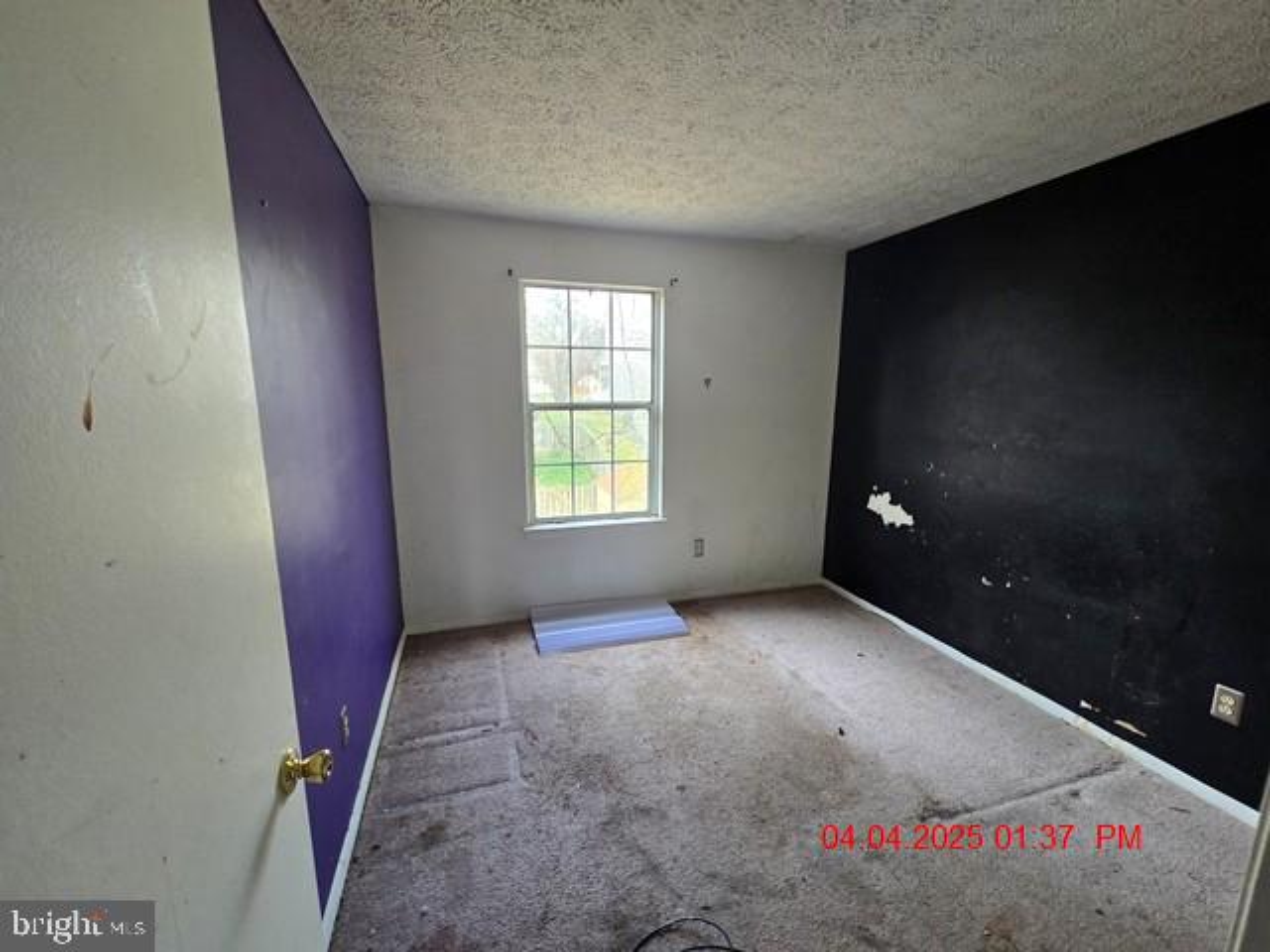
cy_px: 476
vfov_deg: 89.9
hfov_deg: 106.2
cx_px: 635
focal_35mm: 13
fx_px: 477
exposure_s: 1/60
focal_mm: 2.2
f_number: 2.2
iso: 125
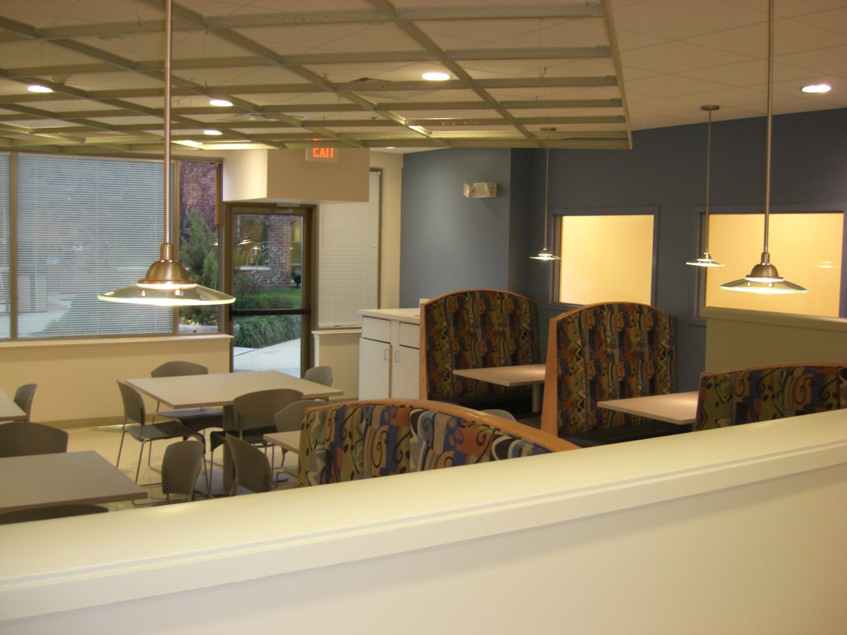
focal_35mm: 38
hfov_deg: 49.0
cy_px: 318
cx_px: 424
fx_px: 930
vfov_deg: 37.7
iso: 200
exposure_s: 1/30
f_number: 2.8
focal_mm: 7.9
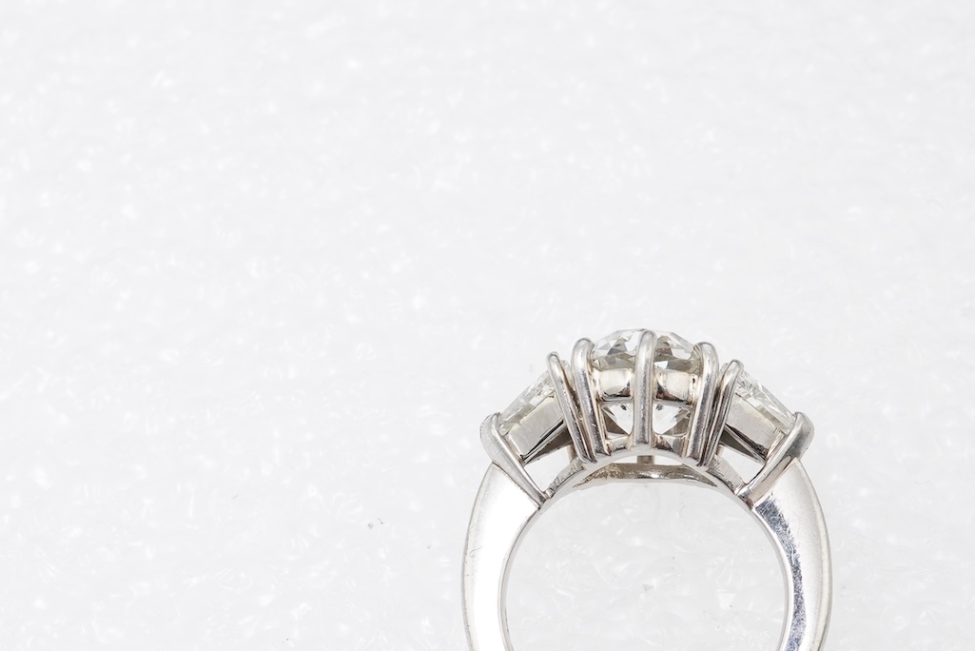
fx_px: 2140
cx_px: 636
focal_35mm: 79
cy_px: 552
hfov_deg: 25.6
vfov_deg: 17.1
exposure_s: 1/125
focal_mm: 30
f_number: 18
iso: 500
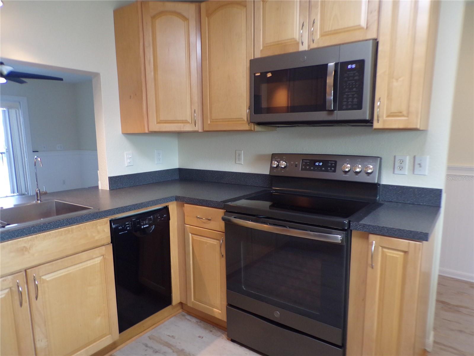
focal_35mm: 24
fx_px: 329
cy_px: 178
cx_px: 237
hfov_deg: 71.6
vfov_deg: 56.8
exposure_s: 1/34
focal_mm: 4.3
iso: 200
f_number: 3
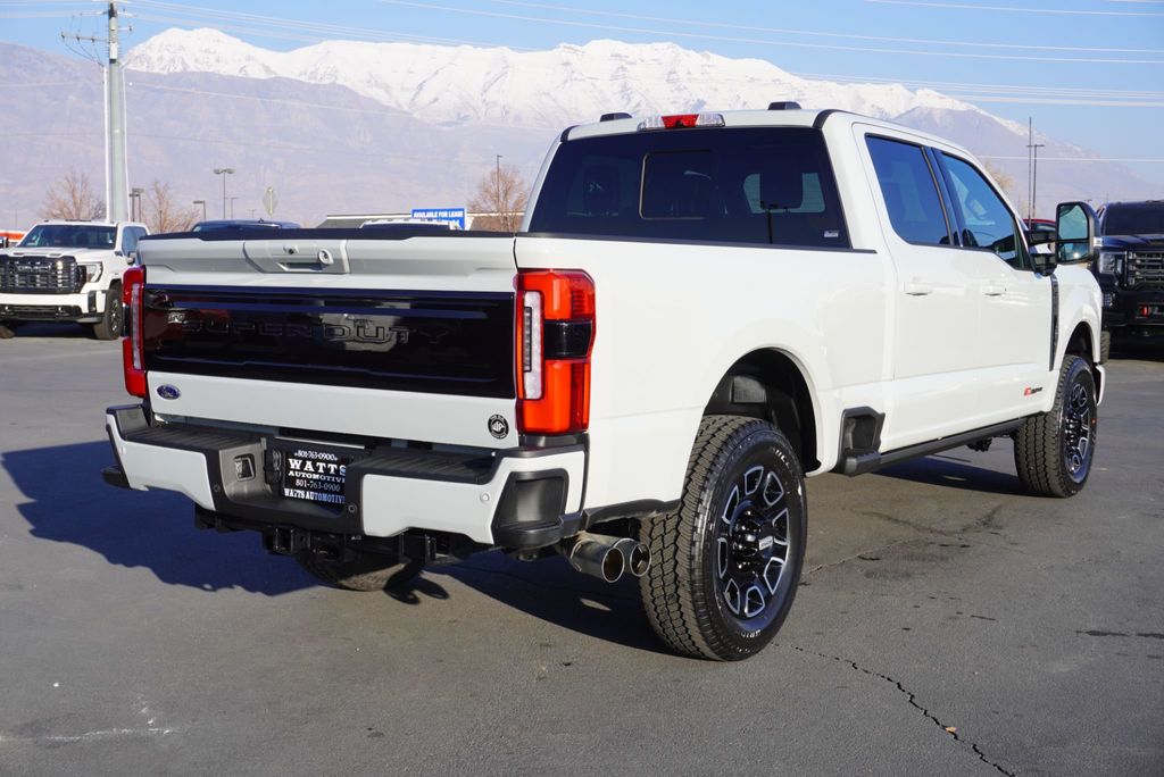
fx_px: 1359
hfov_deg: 46.4
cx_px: 582
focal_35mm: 42
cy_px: 388
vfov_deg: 31.9
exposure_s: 1/125
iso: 100
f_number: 9
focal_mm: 28
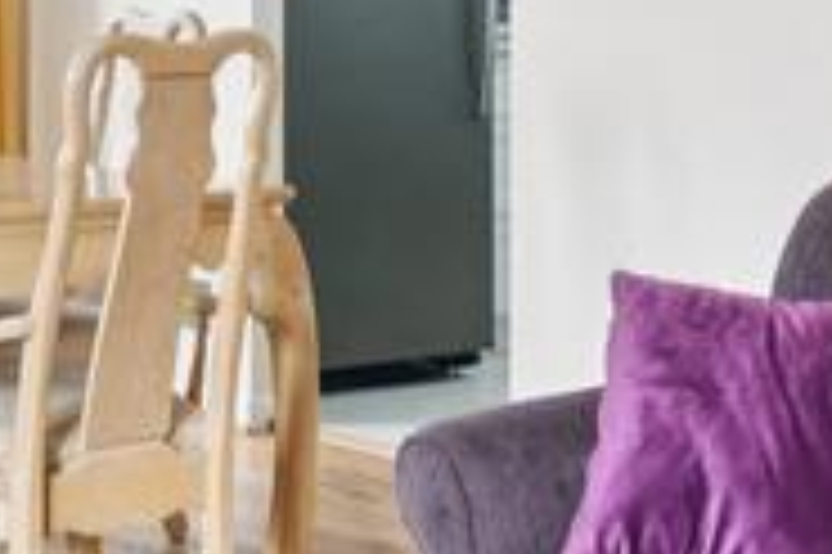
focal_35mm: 109
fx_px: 2517
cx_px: 319
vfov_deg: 12.3
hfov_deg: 18.7
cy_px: -90
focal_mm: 14
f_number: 7.1
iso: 400
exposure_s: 1/20
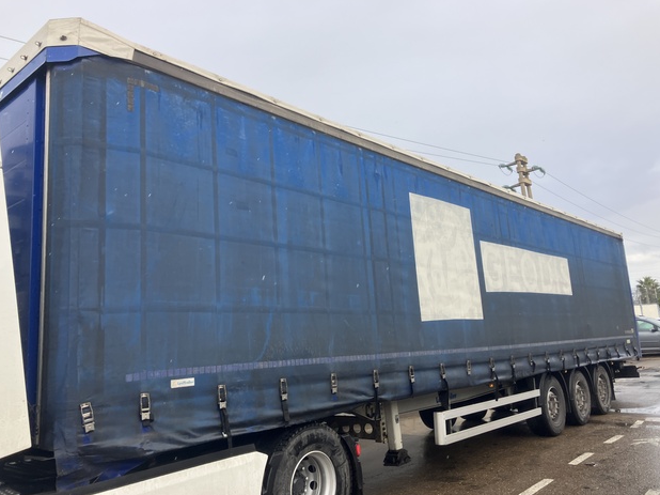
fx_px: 553
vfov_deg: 48.2
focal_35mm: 29
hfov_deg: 61.7
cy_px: 246
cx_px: 331
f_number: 1.8
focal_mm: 3.99
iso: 32
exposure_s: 1/294
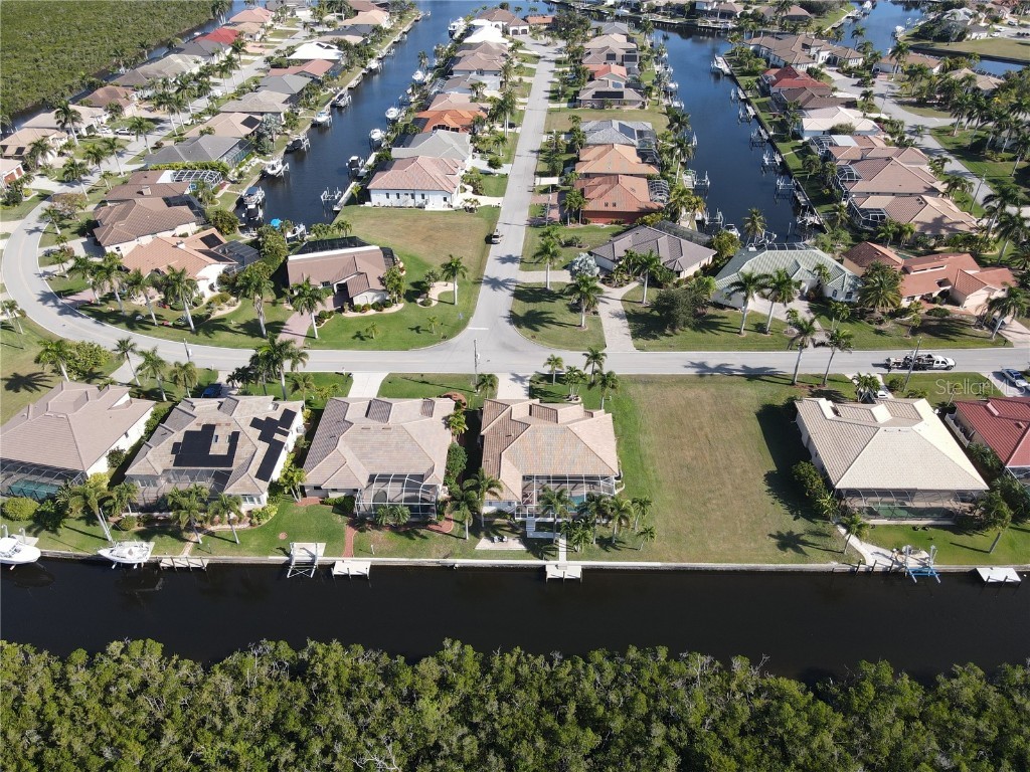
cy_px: 386
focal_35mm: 24
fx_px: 714
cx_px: 515
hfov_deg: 71.6
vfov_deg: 56.8
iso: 100
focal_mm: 4.5
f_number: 2.8
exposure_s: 1/400
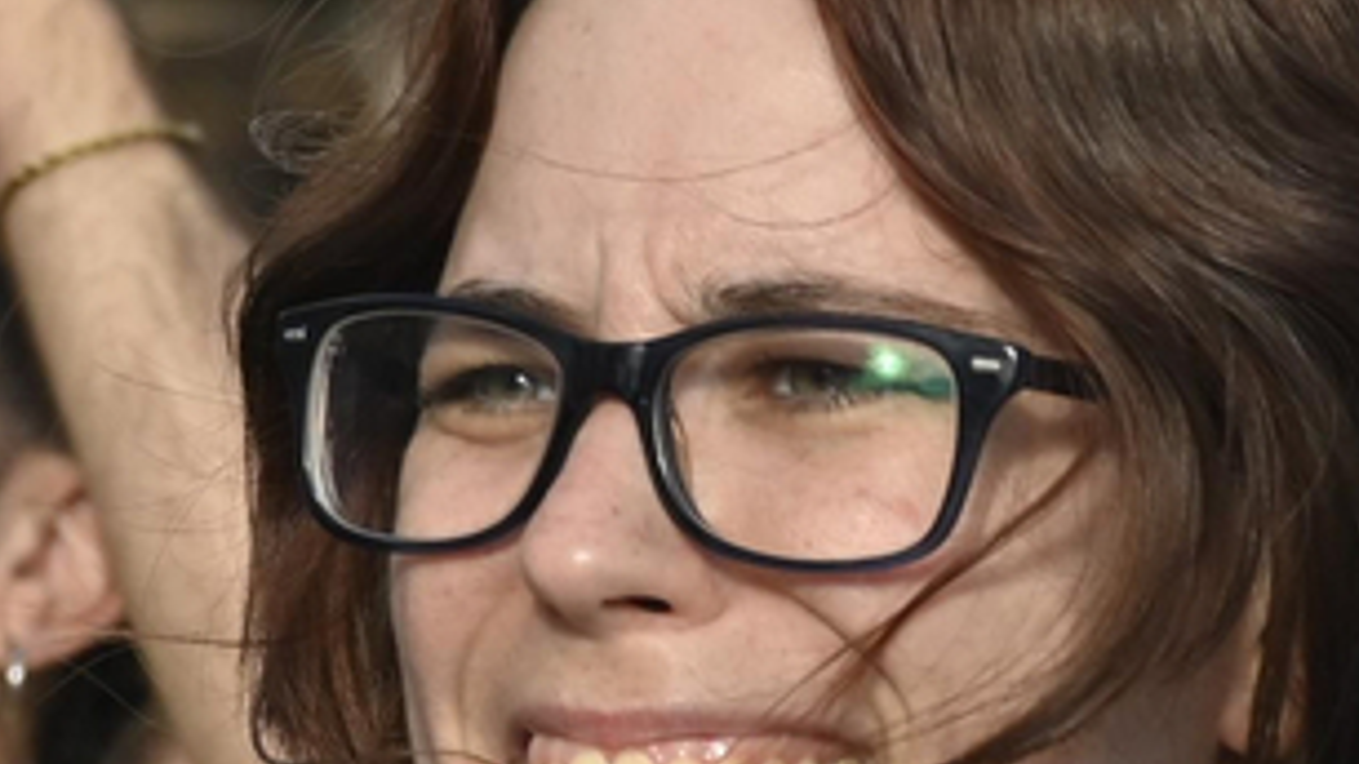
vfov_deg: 1.8
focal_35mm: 665
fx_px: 23950
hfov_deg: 3.2
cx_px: -999
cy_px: 622
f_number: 5.6
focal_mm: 81
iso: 125
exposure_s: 1/500
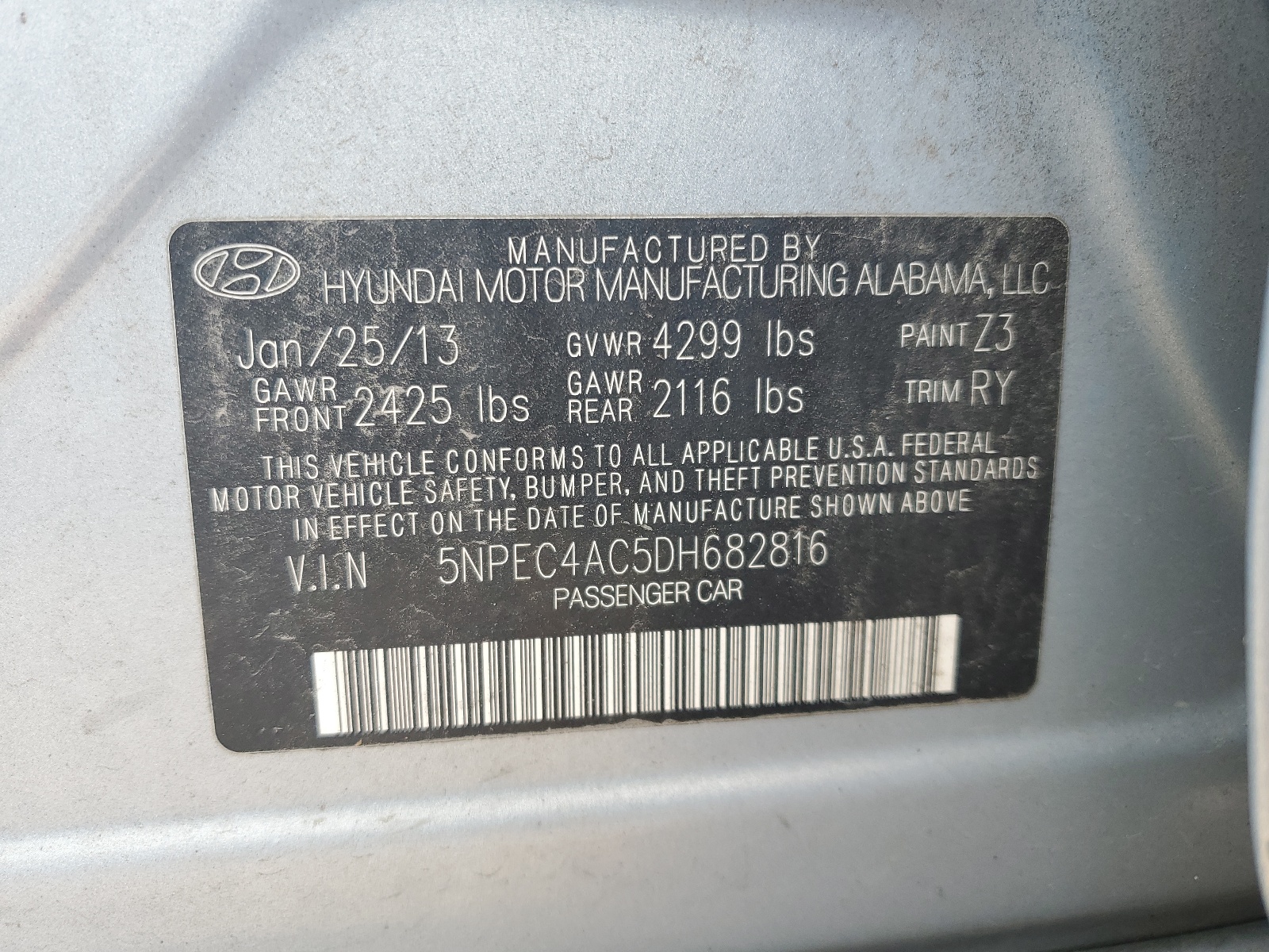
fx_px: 953
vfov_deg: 53.1
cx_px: 634
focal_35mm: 26
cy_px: 476
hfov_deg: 67.3
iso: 50
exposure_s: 1/333
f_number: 1.5
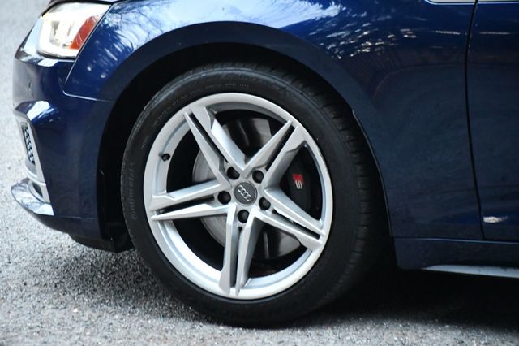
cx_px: 260
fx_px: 2594
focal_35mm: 180
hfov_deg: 11.4
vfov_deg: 7.6
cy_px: 173
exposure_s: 1/60
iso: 8000
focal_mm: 120
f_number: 4.8
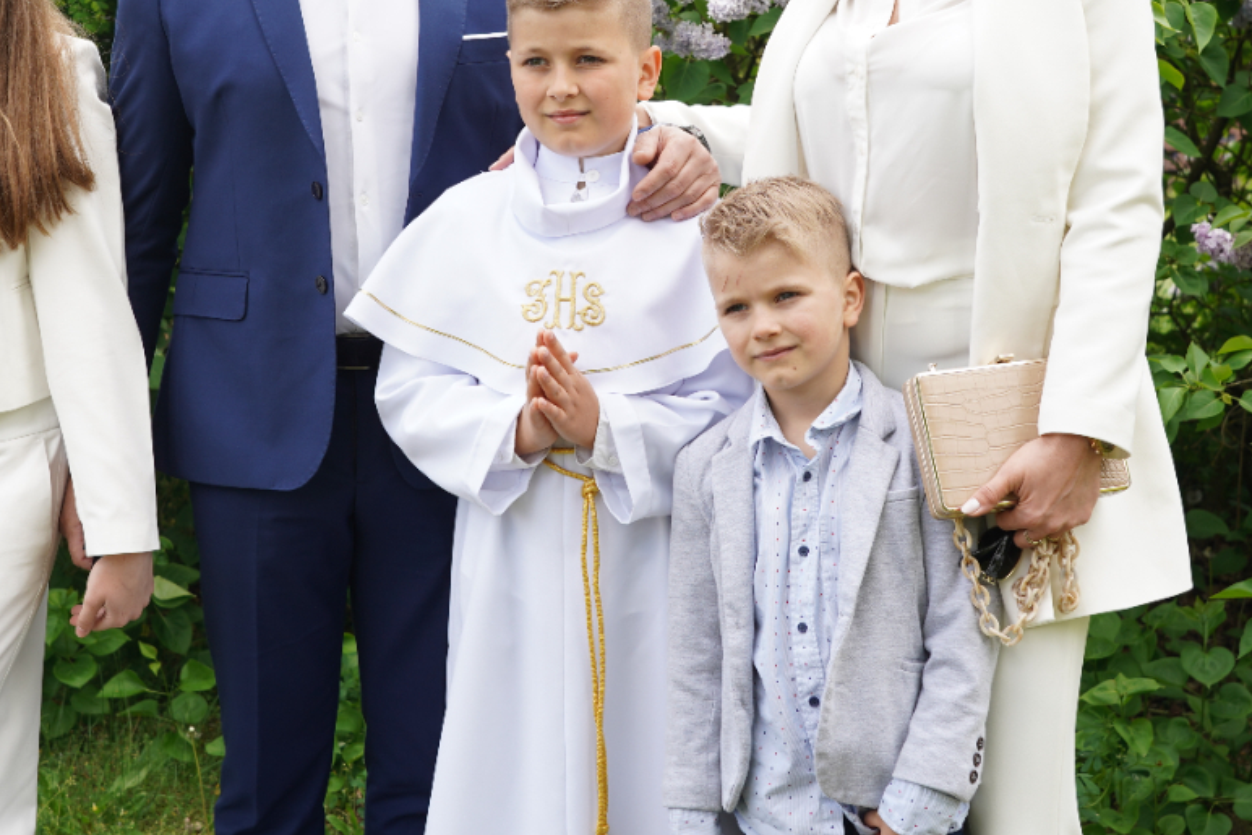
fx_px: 2400
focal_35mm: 69
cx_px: 545
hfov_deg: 29.2
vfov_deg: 19.6
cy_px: 178
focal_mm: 41
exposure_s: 1/160
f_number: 5.6
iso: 160
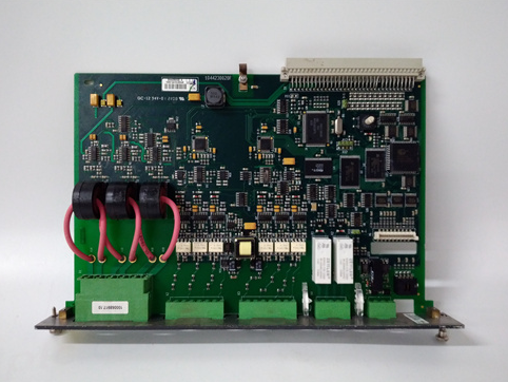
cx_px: 252
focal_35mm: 28
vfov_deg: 49.8
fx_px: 411
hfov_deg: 63.4
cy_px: 194
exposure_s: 1/33
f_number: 2
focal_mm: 3.79
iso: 617
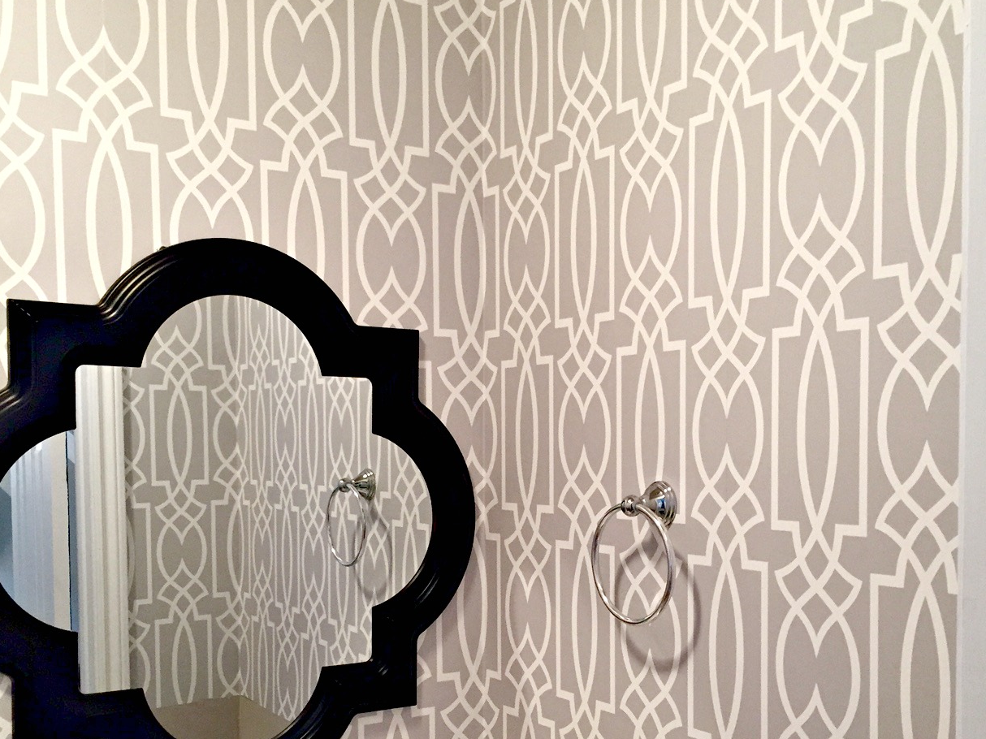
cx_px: 495
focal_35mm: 39
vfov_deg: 36.4
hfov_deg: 47.9
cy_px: 497
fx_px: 1111
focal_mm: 4.15
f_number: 2.2
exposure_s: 1/30
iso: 160
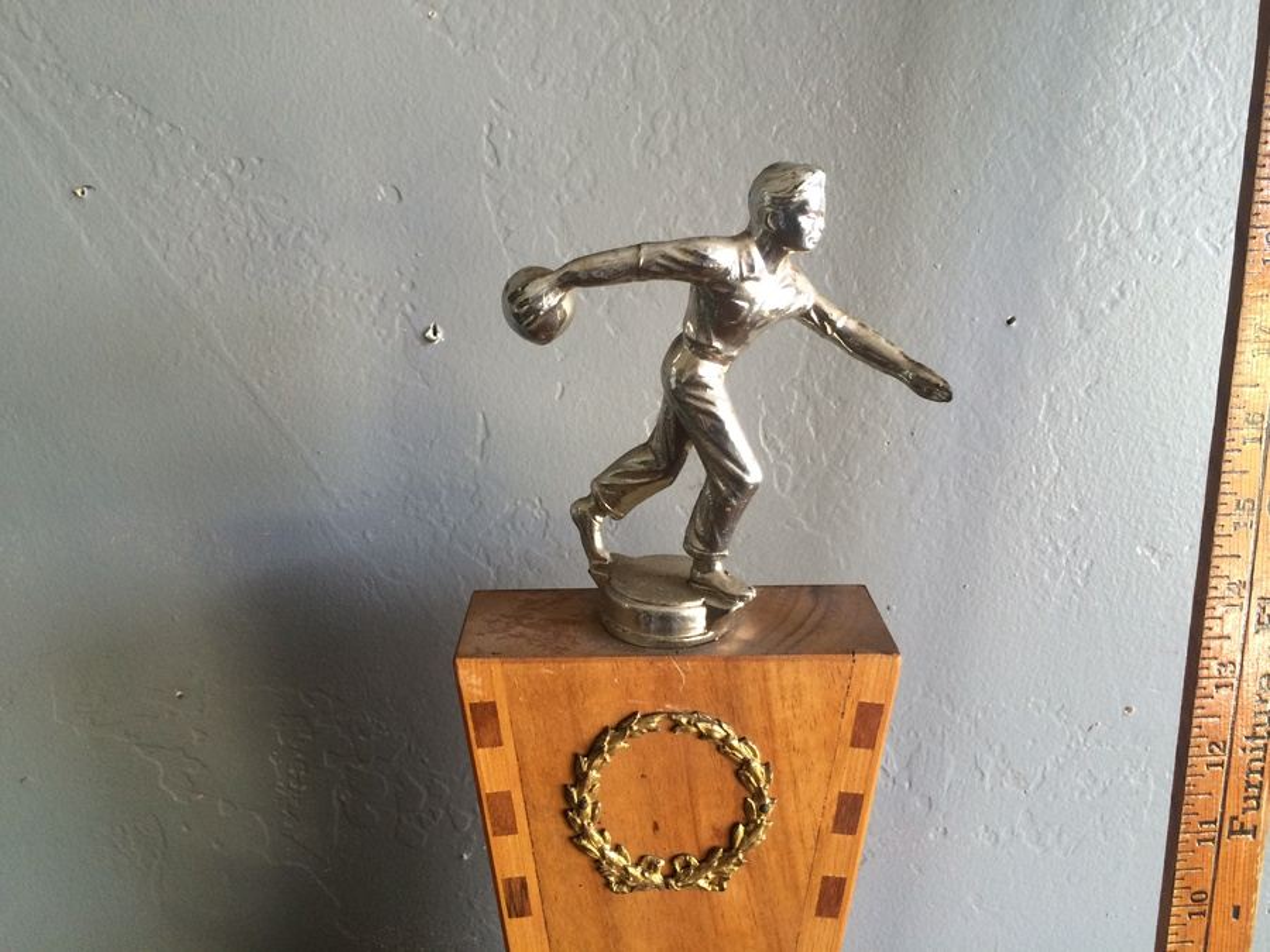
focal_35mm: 30
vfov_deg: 46.8
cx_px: 635
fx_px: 1101
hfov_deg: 60.0
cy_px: 476
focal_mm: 4.12
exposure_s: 1/30
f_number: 2.2
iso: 50
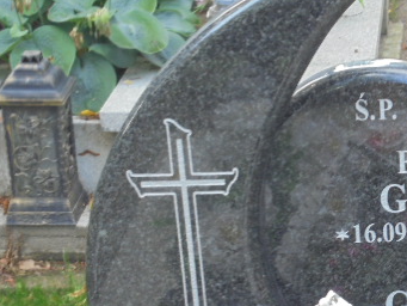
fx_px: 1411
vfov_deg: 12.3
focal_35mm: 120
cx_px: 368
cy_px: 251
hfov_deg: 16.2
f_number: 5.6
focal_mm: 11.5
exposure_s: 1/30
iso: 200
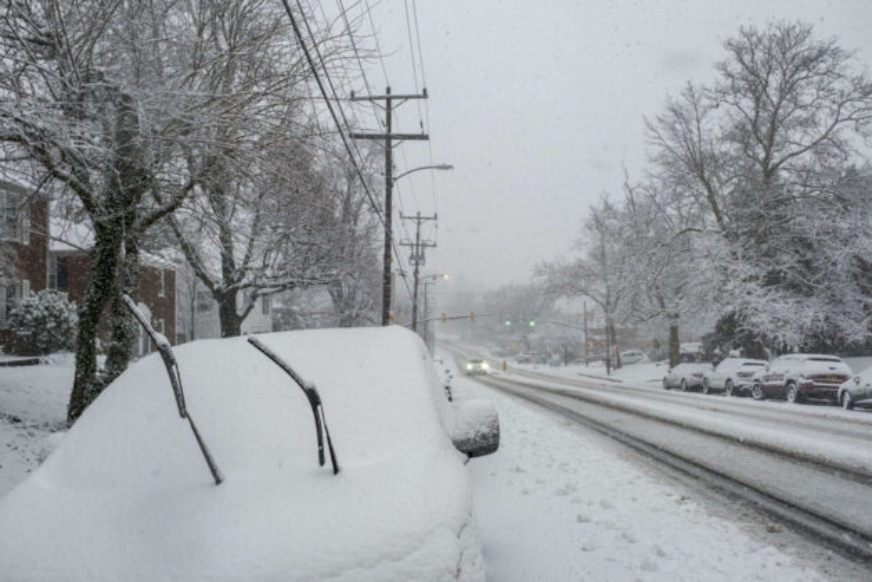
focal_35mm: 32
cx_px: 436
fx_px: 775
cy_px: 291
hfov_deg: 58.7
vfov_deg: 41.1
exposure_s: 1/200
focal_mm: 21.3
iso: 1600
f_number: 5.6
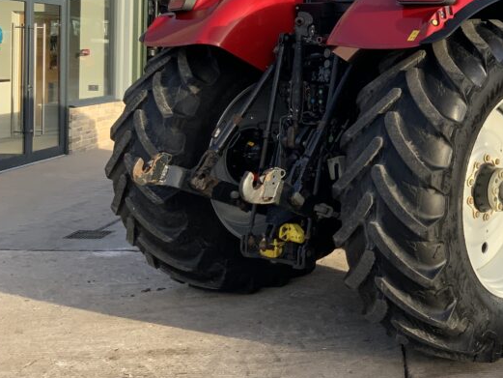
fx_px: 828
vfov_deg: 25.2
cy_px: 73
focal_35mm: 57
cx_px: 481
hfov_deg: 31.7
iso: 16
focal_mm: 3
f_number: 1.8
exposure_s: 1/524
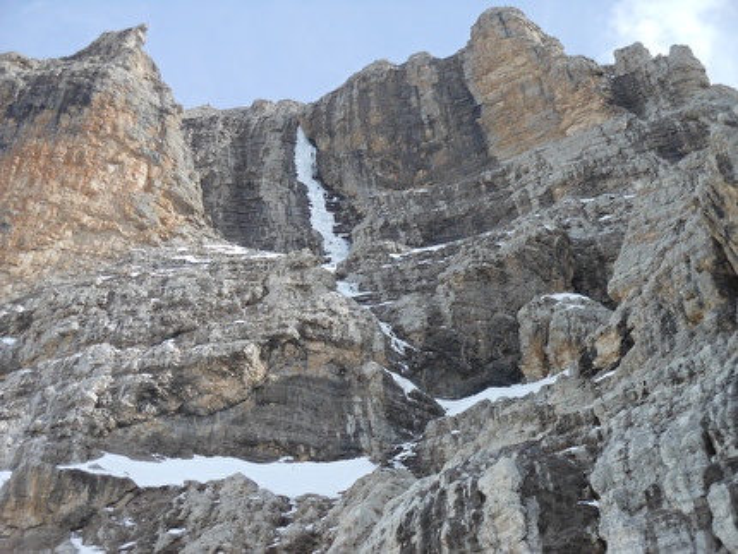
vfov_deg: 17.0
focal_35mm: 87
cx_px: 369
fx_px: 1856
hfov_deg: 22.5
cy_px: 277
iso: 80
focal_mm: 15.5
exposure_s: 1/320
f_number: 4.6
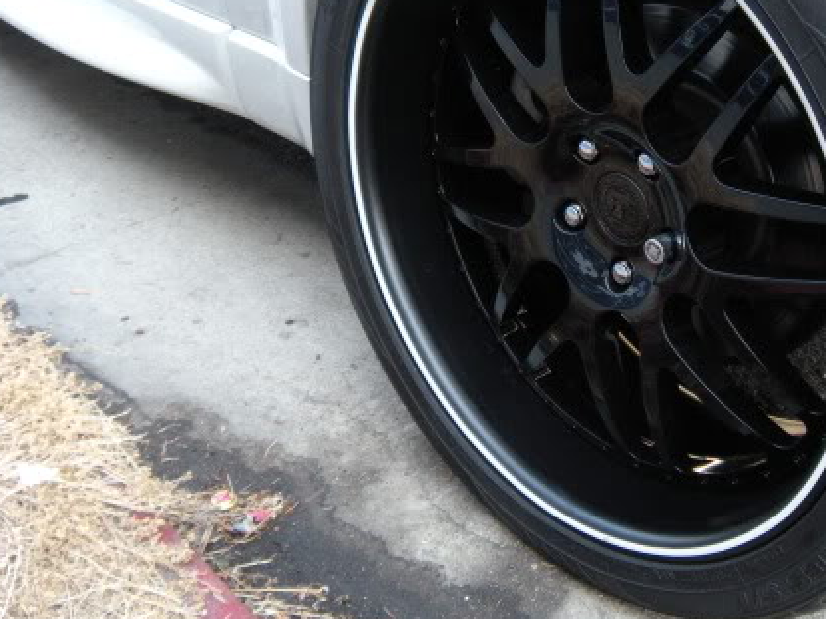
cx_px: 579
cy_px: 197
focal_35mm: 54
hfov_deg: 35.1
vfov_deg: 26.8
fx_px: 1288
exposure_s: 1/59.8
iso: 176
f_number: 3.8
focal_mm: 5.9
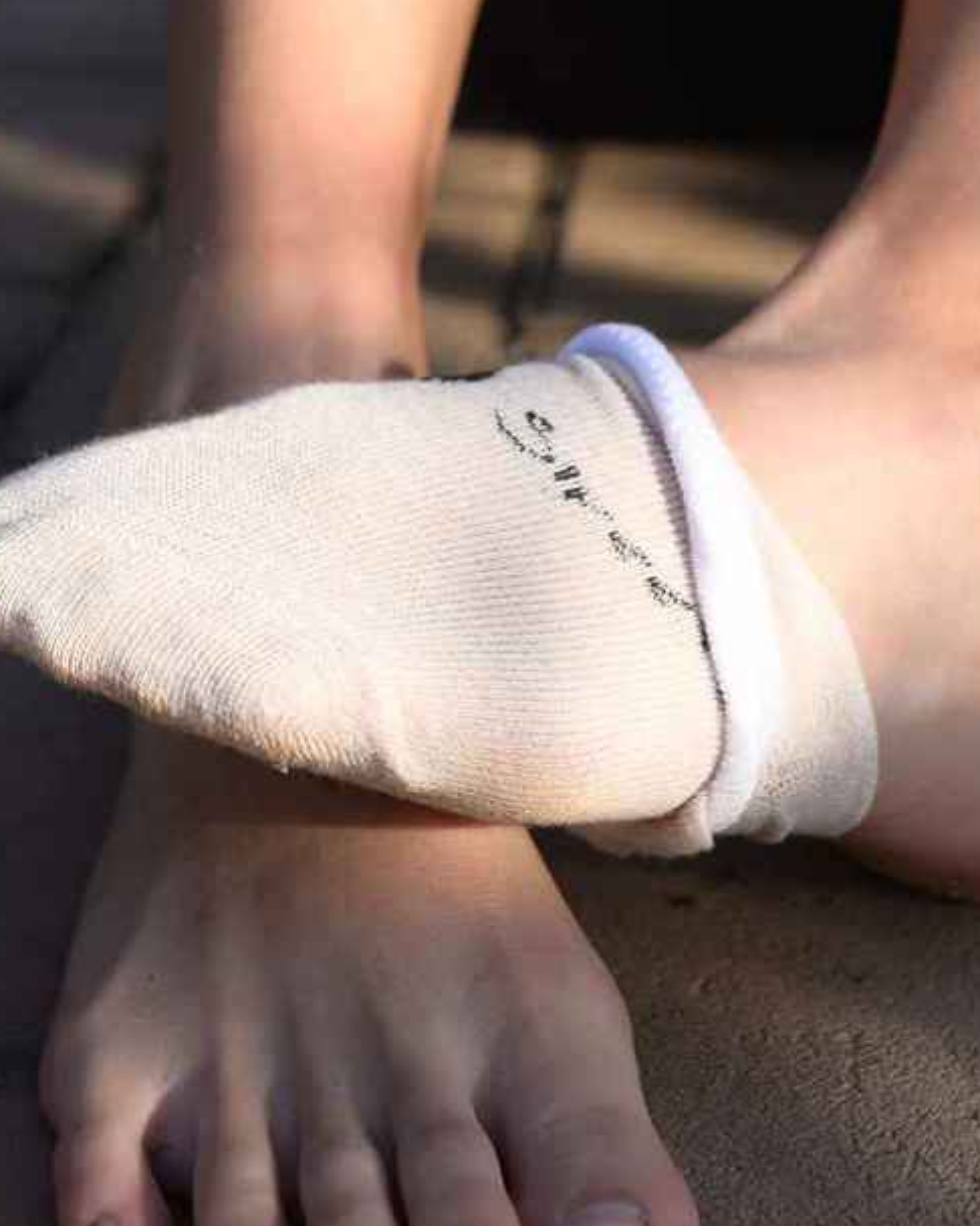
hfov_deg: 18.9
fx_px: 2938
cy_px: 113
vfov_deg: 22.9
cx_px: 466
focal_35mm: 81
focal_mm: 35
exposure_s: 1/400
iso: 160
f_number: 5.6
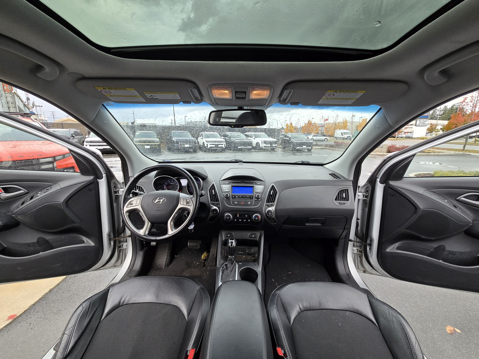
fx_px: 180
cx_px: 240
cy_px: 180
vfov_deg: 89.9
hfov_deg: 106.2
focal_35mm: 13
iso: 250
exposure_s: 1/359
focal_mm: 2.2
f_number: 2.2
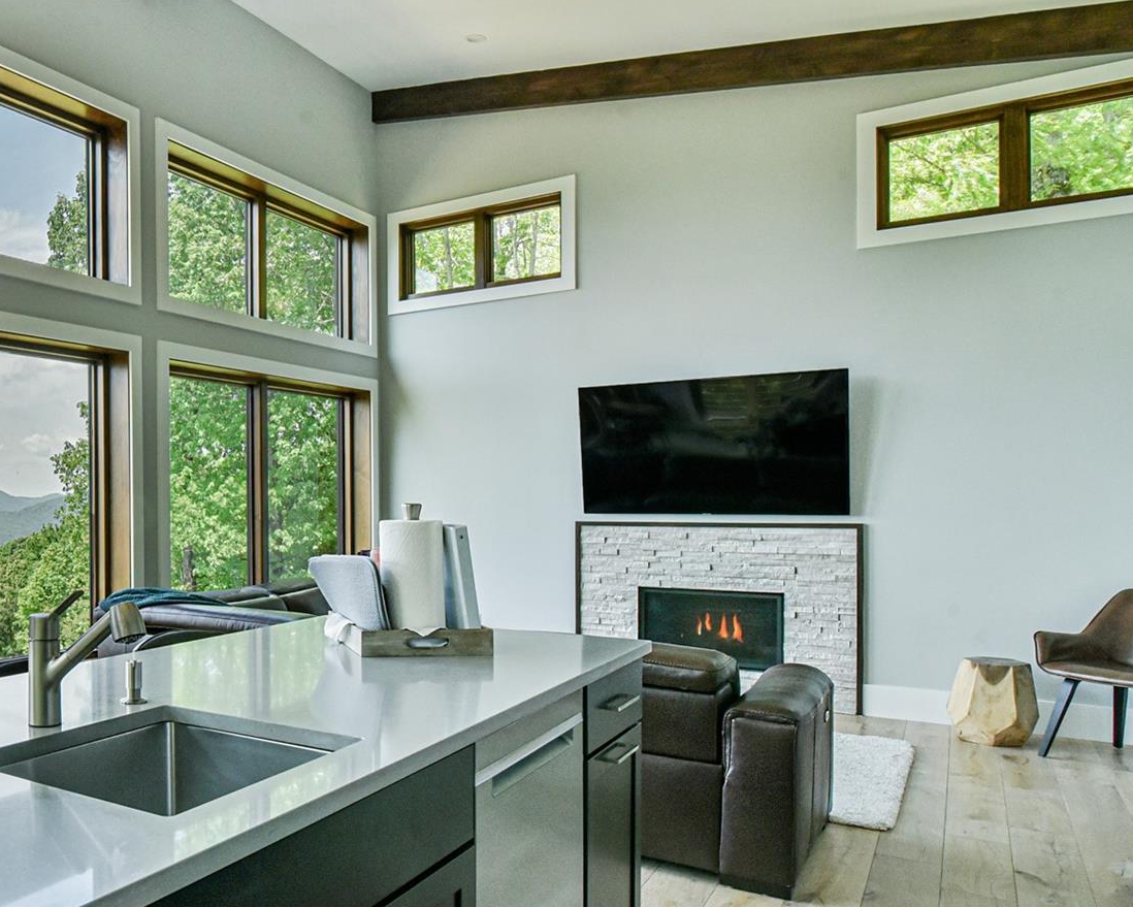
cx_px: 162
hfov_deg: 55.7
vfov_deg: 51.5
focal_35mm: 28
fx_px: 939
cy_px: 497
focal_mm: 16
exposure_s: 1/640
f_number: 13
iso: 1600
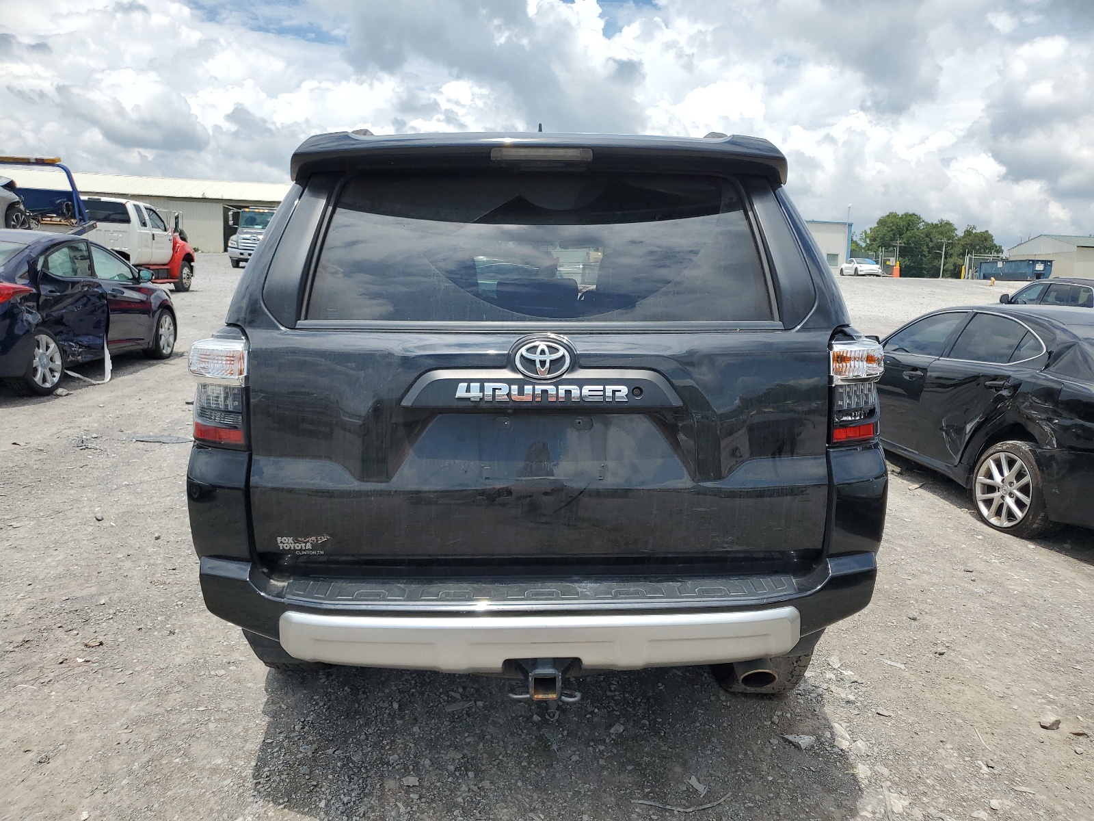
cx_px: 547
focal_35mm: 26
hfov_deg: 67.3
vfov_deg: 53.1
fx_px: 822
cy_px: 410
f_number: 1.5
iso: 50
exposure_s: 1/5000
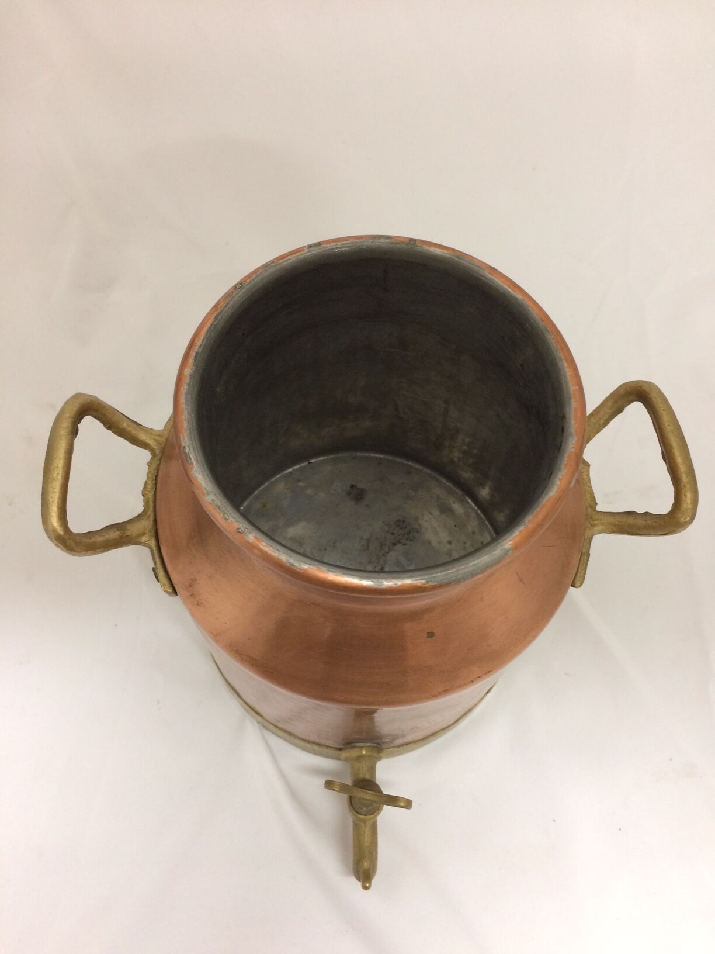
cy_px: 477
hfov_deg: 48.2
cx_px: 358
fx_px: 799
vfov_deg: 61.7
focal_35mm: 29
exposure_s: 1/33
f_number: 2.2
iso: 200
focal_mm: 4.15
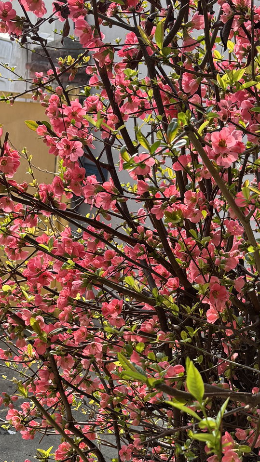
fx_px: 773
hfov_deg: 19.1
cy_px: 357
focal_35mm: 63
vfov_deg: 32.6
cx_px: 139
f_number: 1.6
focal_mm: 5.96
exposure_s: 1/515
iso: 50
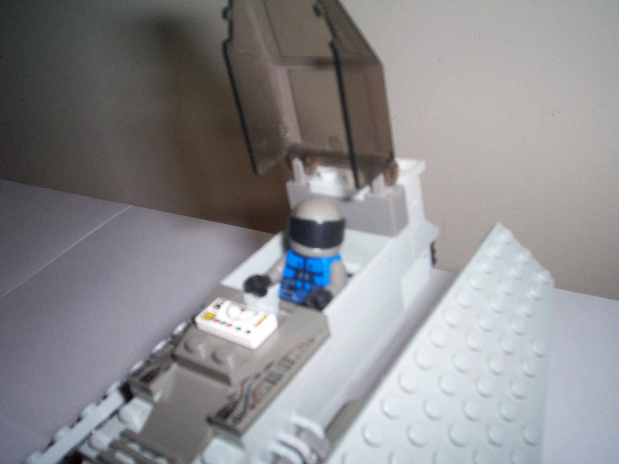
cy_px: 232
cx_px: 310
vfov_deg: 39.7
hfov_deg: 51.4
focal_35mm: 36
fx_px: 644
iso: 140
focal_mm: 5.9
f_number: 4.5
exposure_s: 1/64
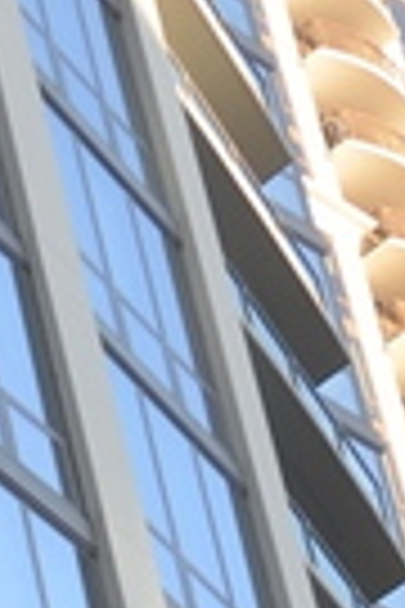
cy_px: 1410
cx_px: -983
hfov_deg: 5.8
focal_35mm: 216
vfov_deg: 8.7
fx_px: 3645
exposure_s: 1/125
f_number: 5.6
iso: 200
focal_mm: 18
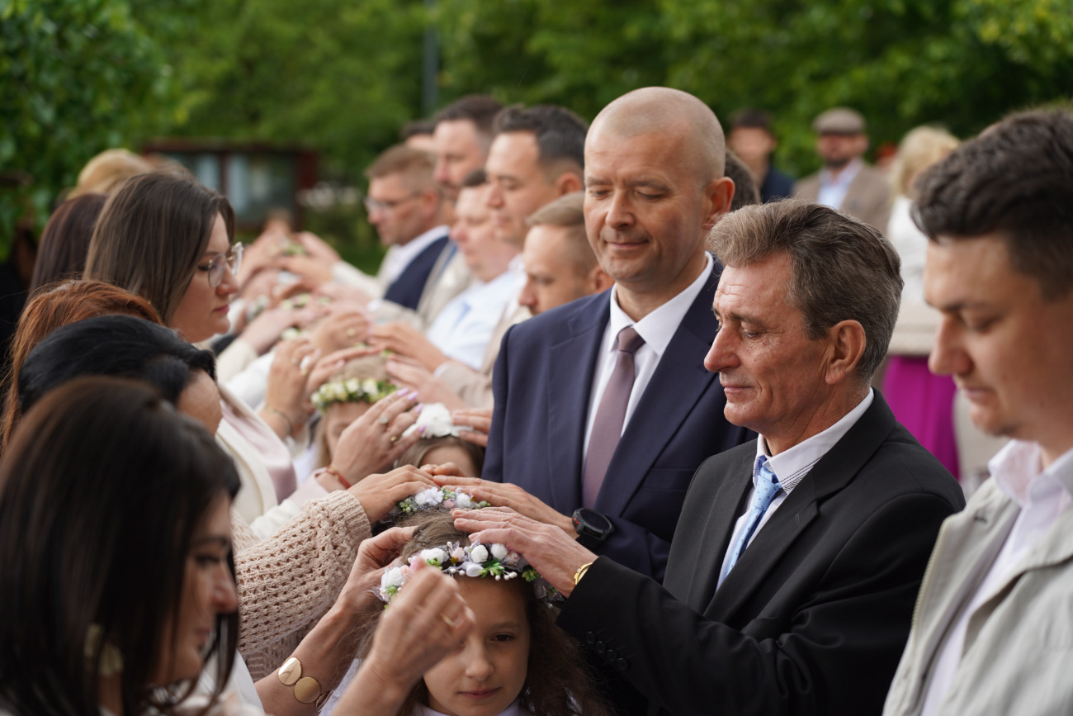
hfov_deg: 19.5
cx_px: 536
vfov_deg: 13.0
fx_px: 3130
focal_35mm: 105
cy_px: 358
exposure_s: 1/100
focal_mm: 105
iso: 100
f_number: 4.5
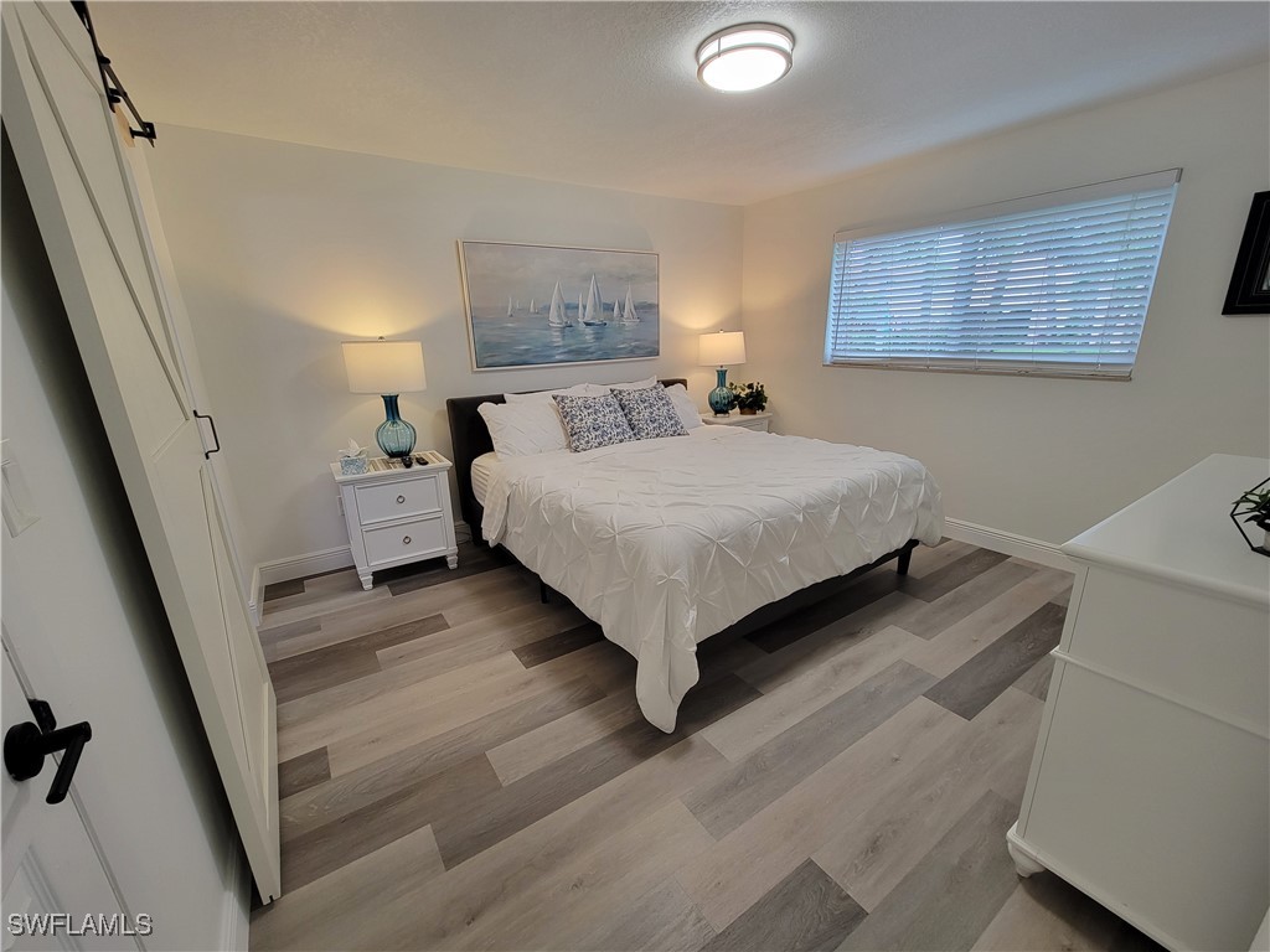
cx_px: 635
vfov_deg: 89.9
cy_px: 476
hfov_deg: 106.2
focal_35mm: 13
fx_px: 477
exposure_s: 1/60
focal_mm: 2.2
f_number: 2.2
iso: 125
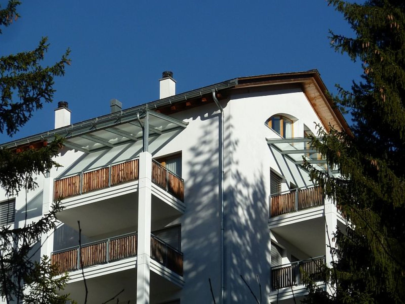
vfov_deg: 8.8
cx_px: 202
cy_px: 152
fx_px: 1977
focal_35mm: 169
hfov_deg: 11.7
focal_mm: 27.8
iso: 80
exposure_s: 1/500
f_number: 5.6
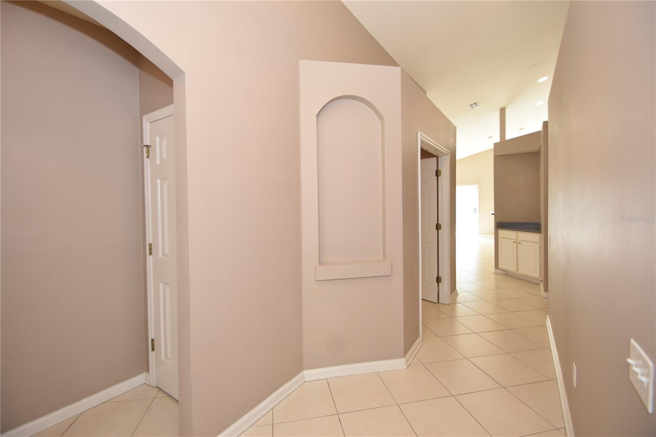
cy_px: 218
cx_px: 328
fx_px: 273
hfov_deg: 100.4
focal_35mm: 15
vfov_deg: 77.3
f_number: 4
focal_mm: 10
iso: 320
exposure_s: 1/60
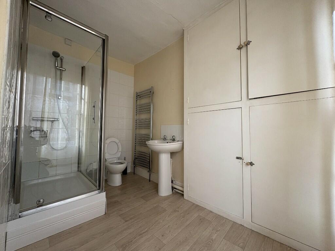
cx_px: 168
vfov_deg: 85.7
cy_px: 126
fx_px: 135
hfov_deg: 102.1
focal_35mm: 14
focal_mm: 2.22
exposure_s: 1/99
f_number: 2.2
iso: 125
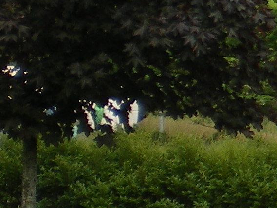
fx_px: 1641
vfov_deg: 7.2
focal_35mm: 205
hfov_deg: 8.7
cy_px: 18
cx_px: 670
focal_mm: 6.3
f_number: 3.1
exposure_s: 1/200
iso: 64
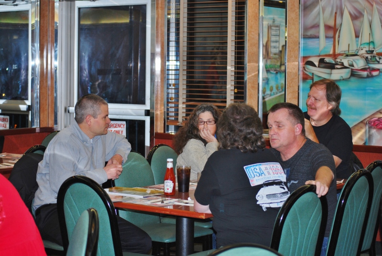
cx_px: 191
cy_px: 128
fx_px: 877
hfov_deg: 24.6
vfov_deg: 16.6
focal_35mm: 82
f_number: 4
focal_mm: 55
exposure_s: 1/60
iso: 220
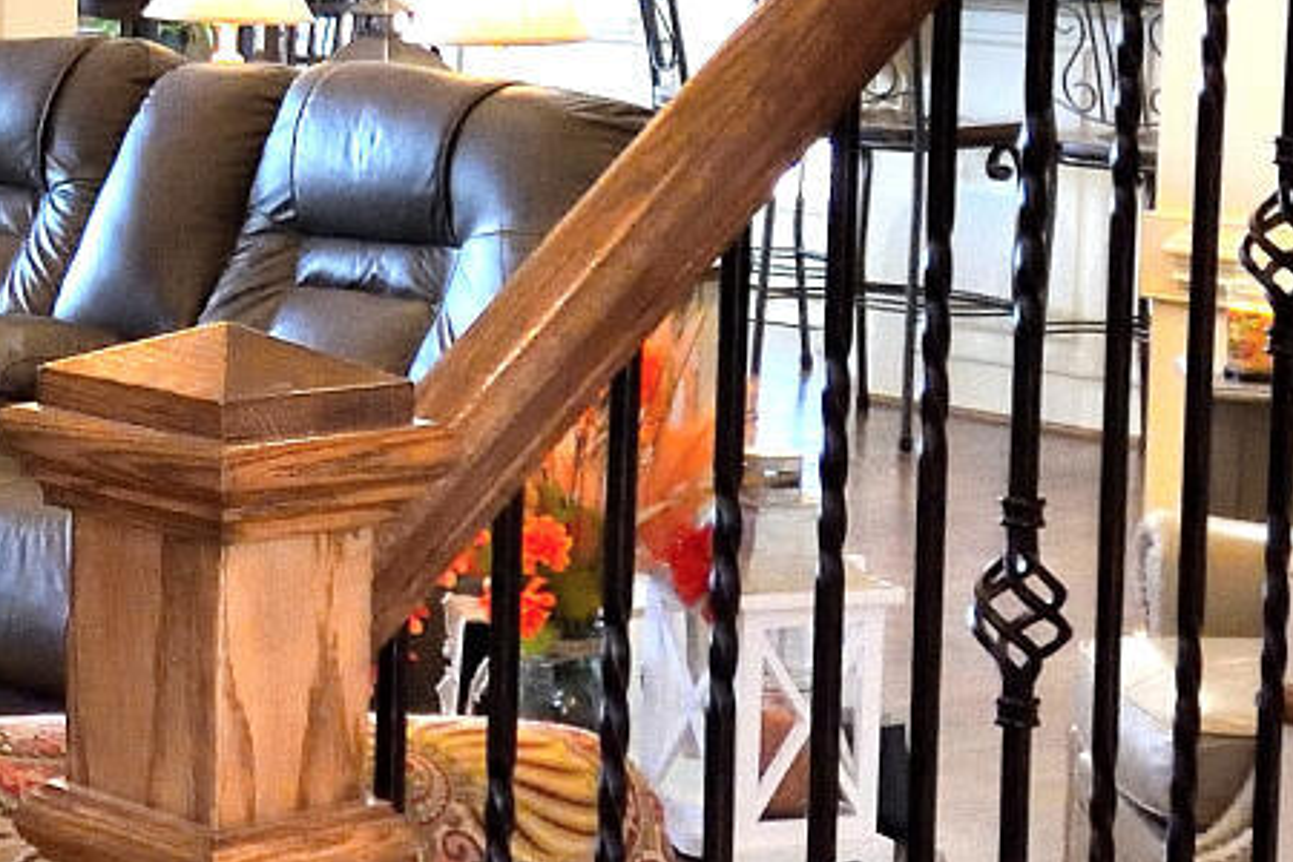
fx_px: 3591
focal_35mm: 100
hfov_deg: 18.5
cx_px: -529
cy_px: 63
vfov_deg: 13.5
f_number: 4.5
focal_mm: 10
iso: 1600
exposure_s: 1/60
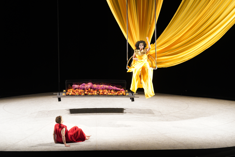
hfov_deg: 15.8
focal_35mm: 130
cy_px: 78
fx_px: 849
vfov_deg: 10.5
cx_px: 118
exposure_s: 1/100
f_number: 6.3
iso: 4000
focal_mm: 130
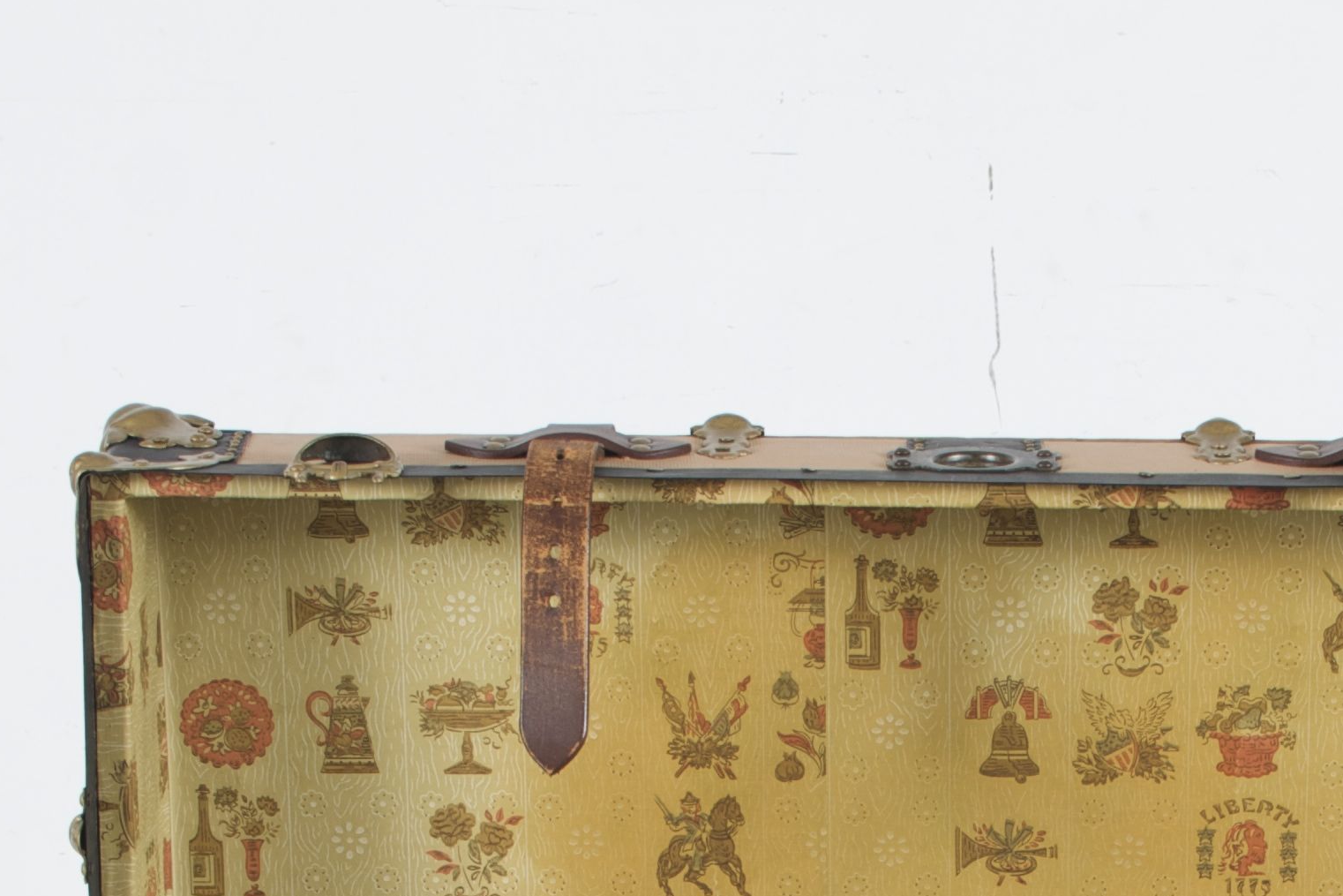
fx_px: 6328
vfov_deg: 7.9
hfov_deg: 12.1
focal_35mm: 170
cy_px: 1439
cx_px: 994
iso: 100
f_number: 6.3
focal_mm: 35
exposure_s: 1/125
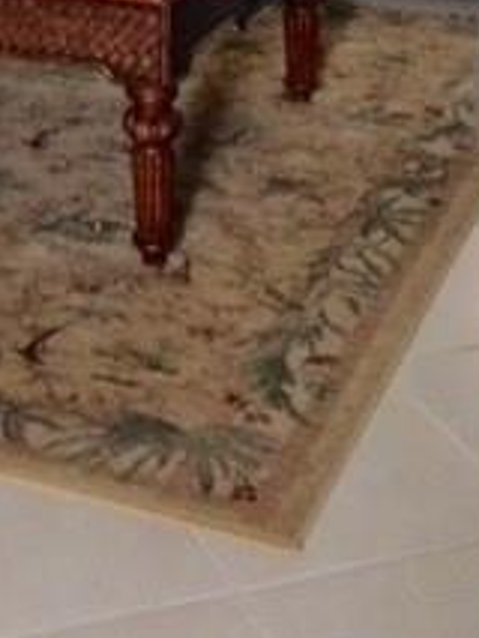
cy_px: -282
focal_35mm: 99
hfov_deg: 14.6
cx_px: -54
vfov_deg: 18.0
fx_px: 1825
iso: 500
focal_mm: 4.12
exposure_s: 1/15
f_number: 2.4
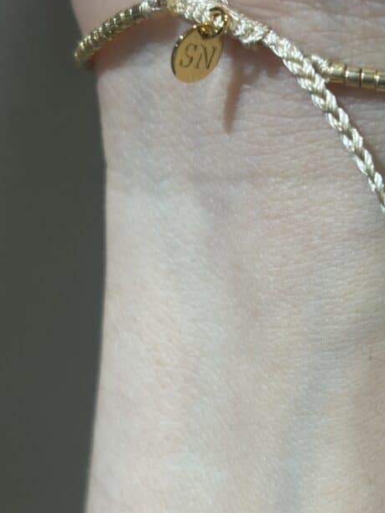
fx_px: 1290
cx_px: 294
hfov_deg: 16.9
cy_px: 236
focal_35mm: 87
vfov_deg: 22.5
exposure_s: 1/100
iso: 40
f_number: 1.6
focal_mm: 5.96
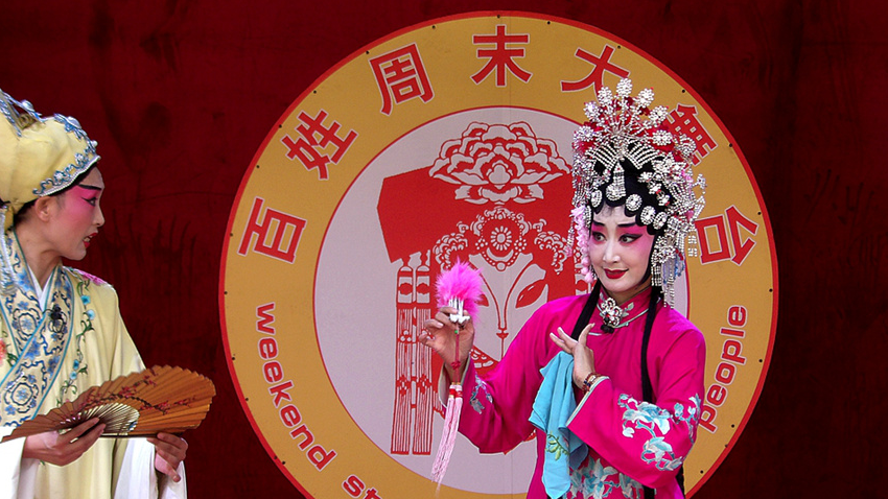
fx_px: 3249
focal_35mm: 138
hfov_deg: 15.6
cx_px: 420
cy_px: 344
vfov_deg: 8.8
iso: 104
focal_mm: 19.9
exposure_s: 1/30
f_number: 4.8
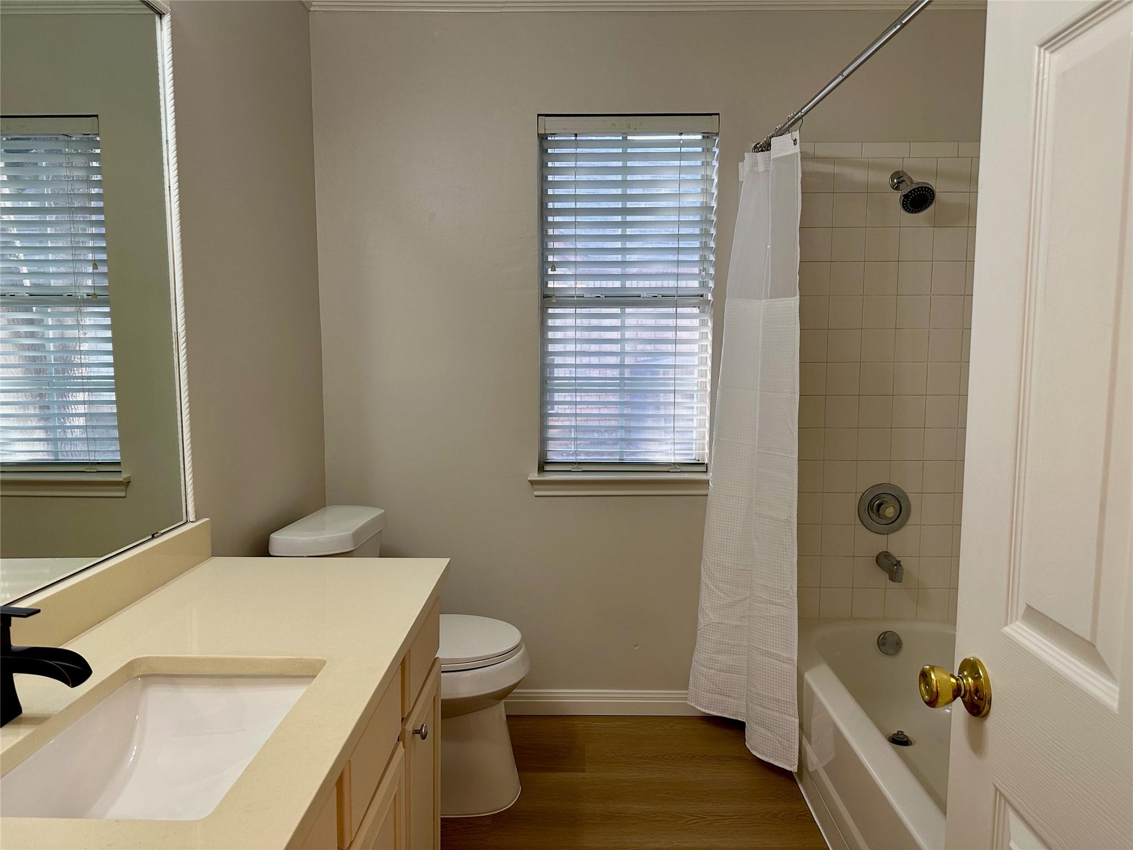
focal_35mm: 24
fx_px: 786
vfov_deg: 56.8
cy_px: 425
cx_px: 566
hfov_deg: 71.6
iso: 160
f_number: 1.78
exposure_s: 1/120
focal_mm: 6.86
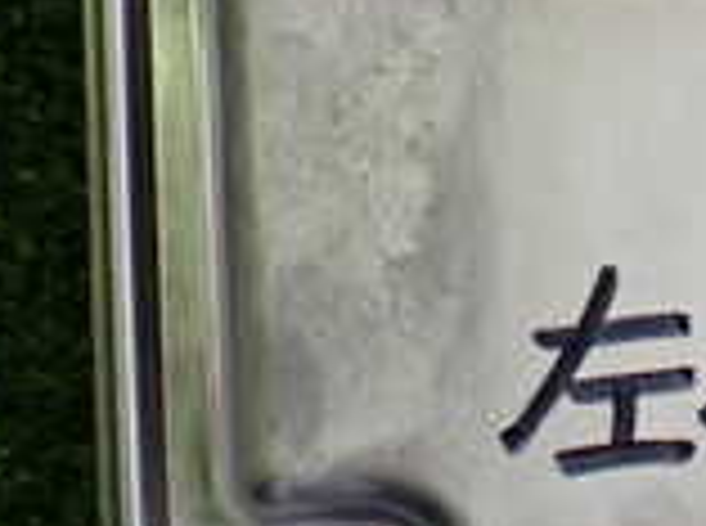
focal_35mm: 115
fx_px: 2340
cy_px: 90
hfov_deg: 17.0
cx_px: 567
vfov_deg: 12.8
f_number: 2.3
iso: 400
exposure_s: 1/125
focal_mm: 5.4
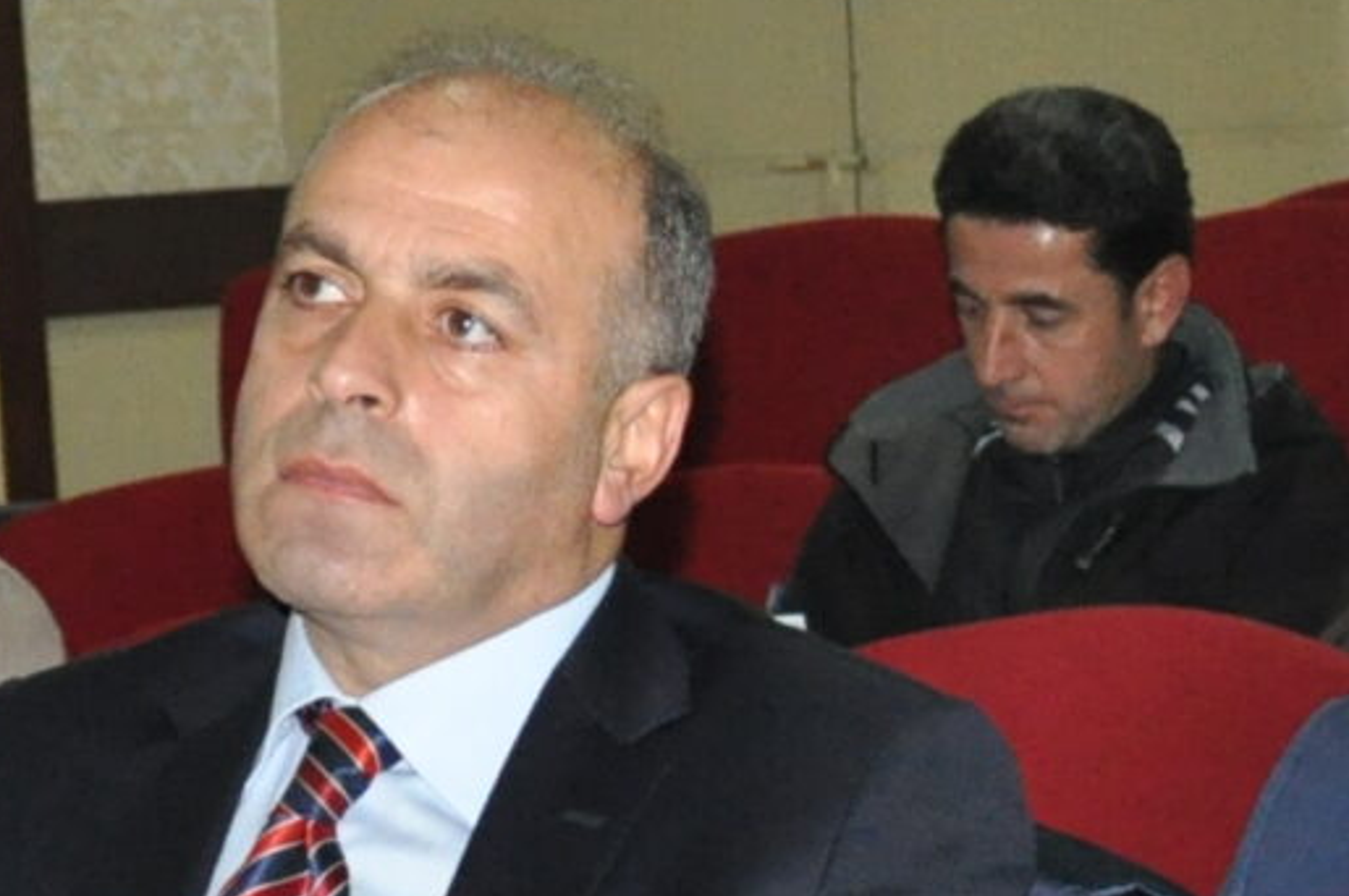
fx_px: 6699
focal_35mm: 179
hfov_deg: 11.4
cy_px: 1517
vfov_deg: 7.5
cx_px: 1184
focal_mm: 24
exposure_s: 1/60
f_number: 5
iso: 1600
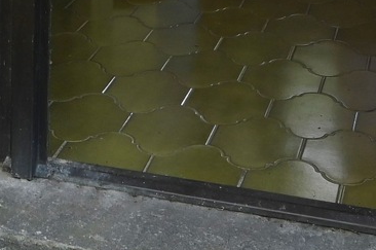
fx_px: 1095
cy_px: -411
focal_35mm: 105
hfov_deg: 18.9
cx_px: -2
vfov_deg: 10.5
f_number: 4.5
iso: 200
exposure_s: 1/80
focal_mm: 15
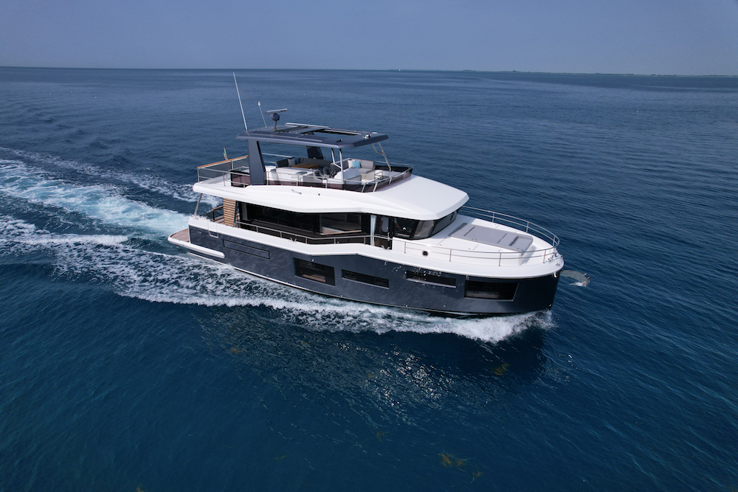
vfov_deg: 57.2
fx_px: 451
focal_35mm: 22
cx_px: 369
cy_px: 246
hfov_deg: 78.6
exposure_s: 1/4000
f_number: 2.8
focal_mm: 8.38
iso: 100
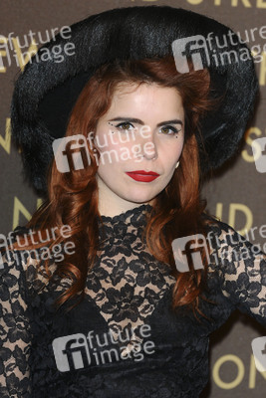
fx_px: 1993
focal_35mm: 180
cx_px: 133
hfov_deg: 7.6
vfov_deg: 11.4
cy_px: 199
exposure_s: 1/200
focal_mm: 120
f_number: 4.5
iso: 500
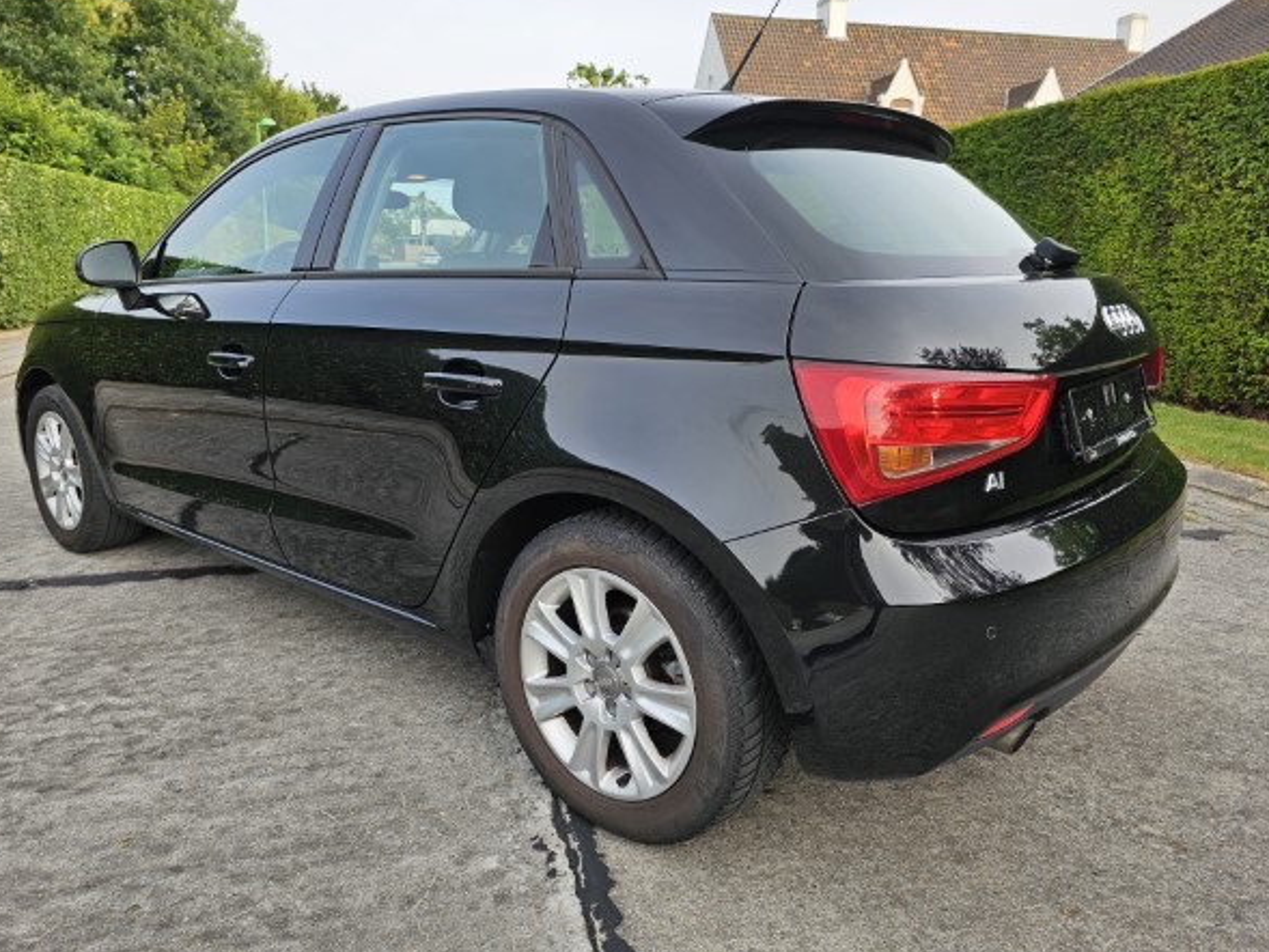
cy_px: 450
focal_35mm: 25
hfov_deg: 69.3
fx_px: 917
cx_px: 588
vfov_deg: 54.9
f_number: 1.7
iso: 12
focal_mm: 6.3
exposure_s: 1/180
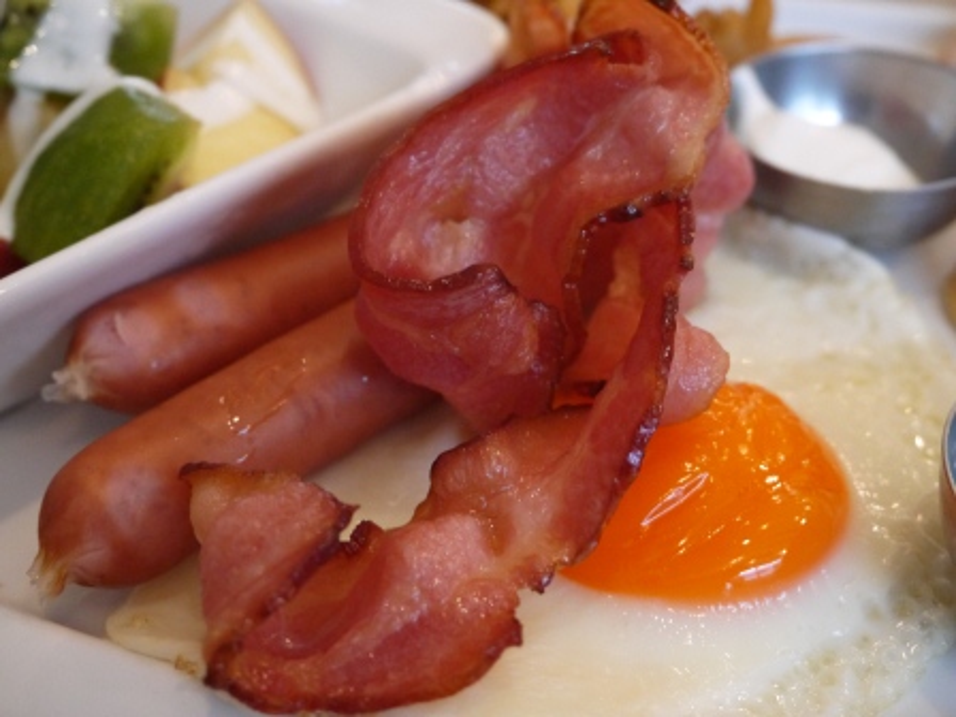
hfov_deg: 42.9
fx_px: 1215
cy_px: 358
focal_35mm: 44
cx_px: 478
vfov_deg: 32.9
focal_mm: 22
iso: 1600
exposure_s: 1/30
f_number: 4.6
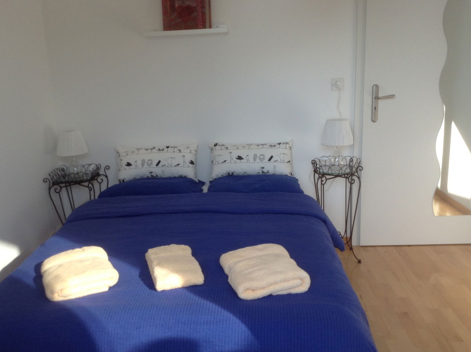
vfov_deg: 36.7
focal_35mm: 39
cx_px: 214
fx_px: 530
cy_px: 177
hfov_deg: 47.9
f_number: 2.4
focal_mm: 3.3
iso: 25
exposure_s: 1/181
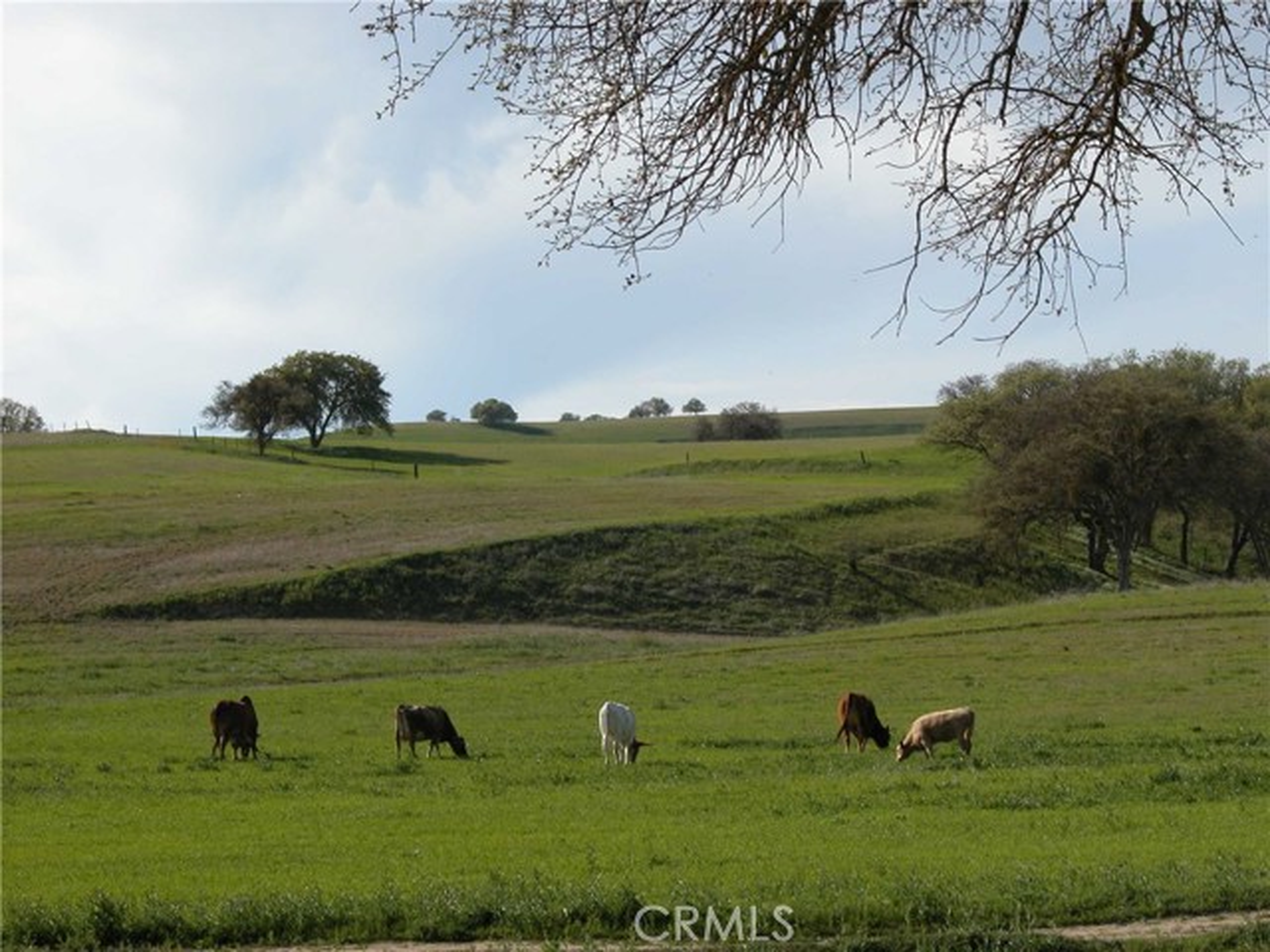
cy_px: 476
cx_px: 635
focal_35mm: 100
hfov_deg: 19.6
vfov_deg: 14.8
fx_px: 3669
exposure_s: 1/469
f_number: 5.8
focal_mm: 25.4
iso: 100
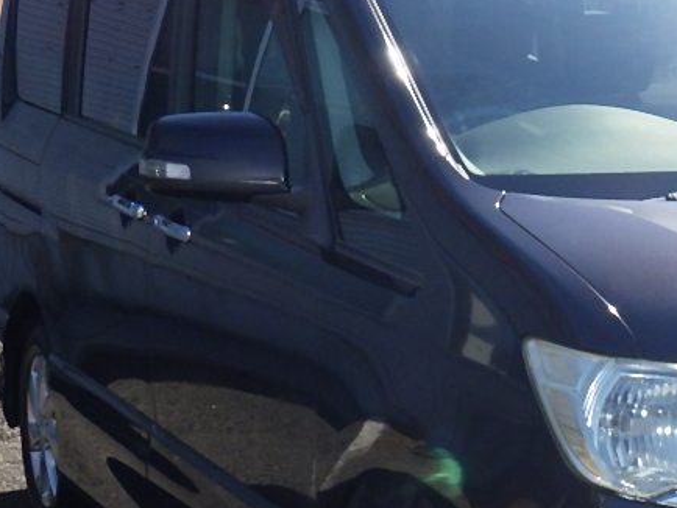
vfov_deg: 14.9
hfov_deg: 19.1
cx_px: 718
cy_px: 388
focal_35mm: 99
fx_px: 1937
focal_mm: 7.5
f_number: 5
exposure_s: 1/640
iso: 250
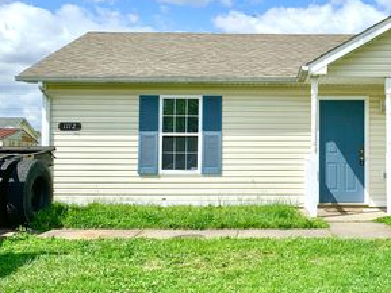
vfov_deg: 32.1
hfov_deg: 40.4
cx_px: 311
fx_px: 509
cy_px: 110
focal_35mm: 45
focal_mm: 4.25
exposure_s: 1/3650
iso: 25
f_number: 1.8
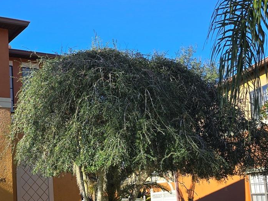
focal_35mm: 53
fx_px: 410
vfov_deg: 27.3
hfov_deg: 33.2
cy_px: 138
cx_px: 2
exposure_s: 1/329
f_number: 1.7
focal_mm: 6.3
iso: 12
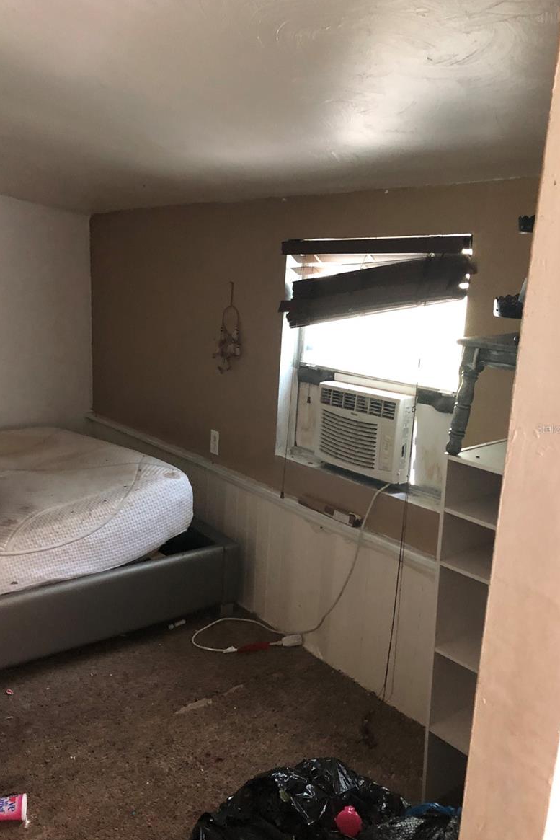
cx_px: 263
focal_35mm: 30
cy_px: 428
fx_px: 700
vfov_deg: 61.9
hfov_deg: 43.6
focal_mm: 3.99
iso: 100
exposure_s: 1/4
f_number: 1.8
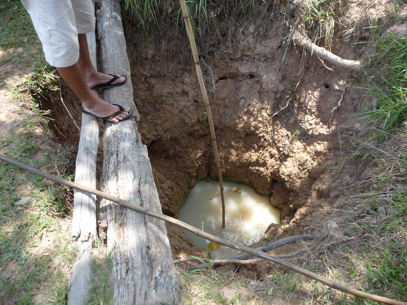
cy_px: 152
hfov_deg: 63.4
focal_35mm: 28
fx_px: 329
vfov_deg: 49.7
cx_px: 204
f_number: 3.3
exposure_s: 1/200
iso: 100
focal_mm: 4.7
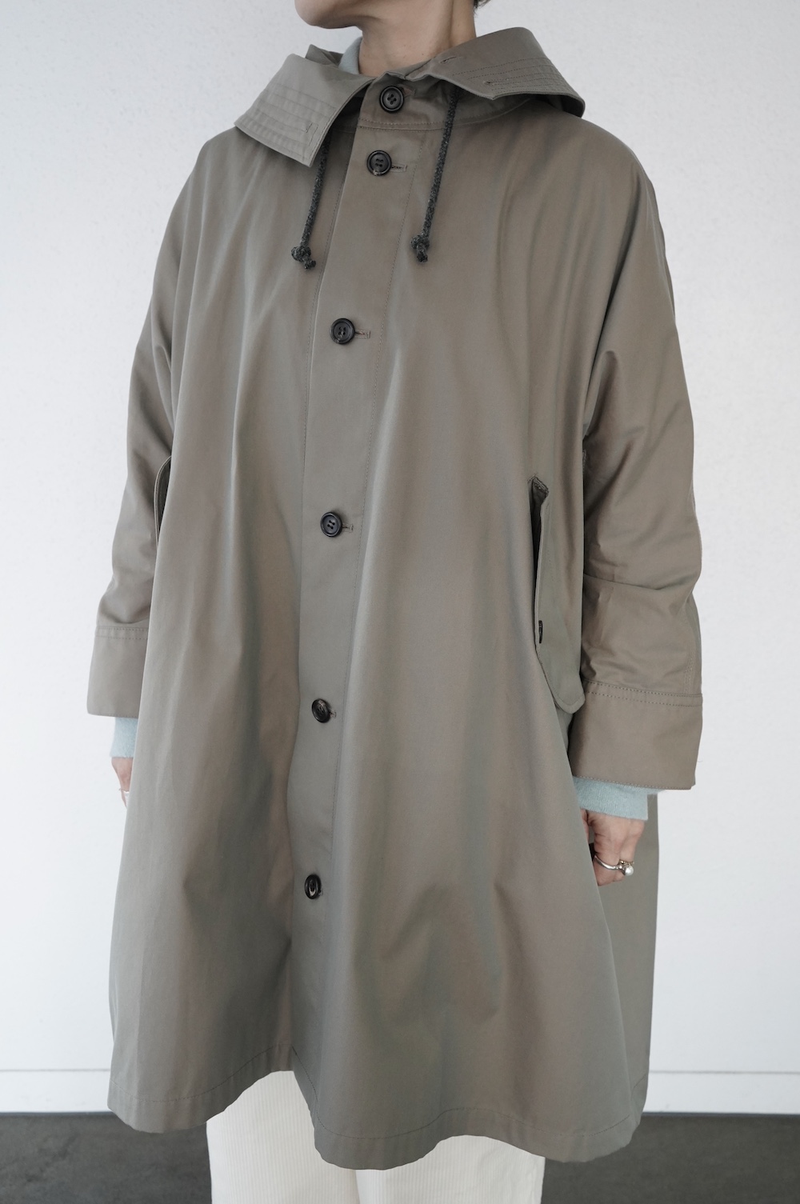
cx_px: 400
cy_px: 602
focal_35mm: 33
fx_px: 1102
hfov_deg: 39.9
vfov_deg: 57.3
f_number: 5.6
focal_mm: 33
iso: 4000
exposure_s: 1/80
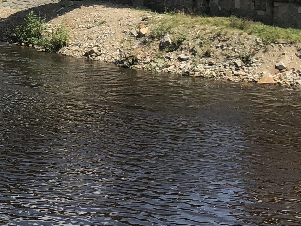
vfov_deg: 12.1
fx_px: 1035
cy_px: -53
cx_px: -114
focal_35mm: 119
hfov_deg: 15.6
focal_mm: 3.99
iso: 20
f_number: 1.8
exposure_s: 1/1412
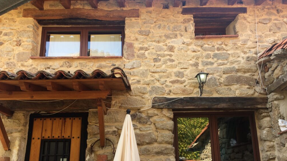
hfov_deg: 61.0
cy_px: 105
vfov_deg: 36.4
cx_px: 142
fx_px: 244
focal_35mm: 32
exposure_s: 1/261
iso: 32
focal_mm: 4.15
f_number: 2.2
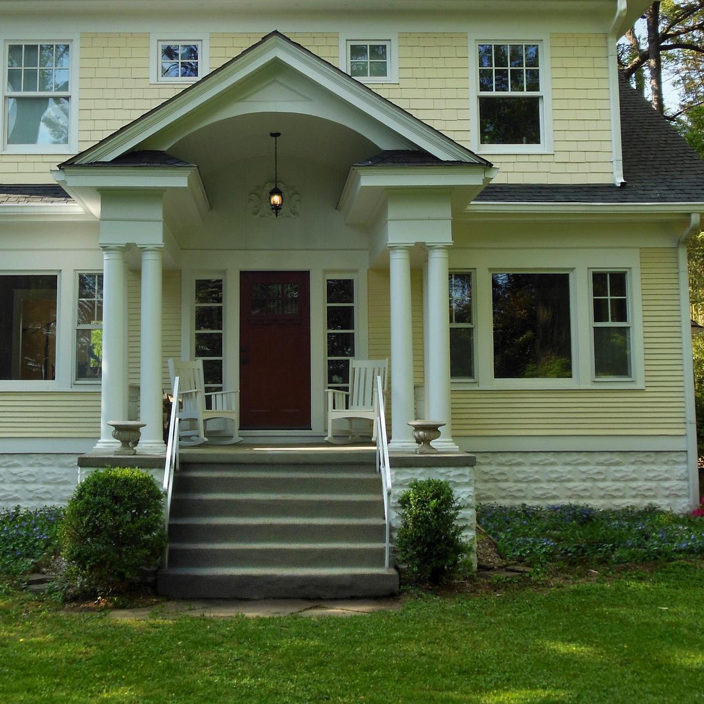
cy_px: 258
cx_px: 295
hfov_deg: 34.0
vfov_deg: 33.8
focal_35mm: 50
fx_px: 1150
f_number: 3.5
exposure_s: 1/250
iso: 125
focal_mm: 6
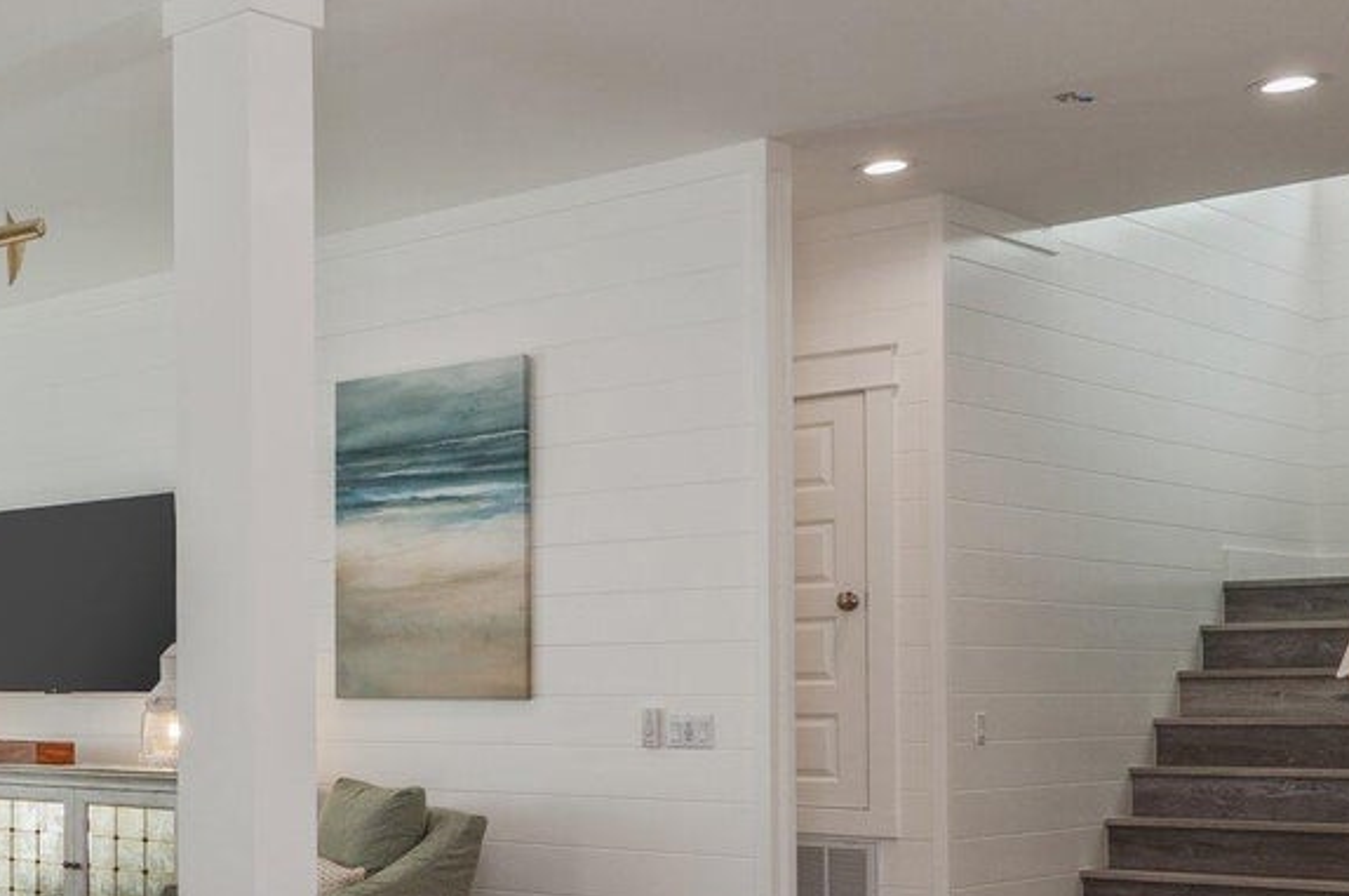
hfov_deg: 31.7
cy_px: 694
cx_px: -270
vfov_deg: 25.4
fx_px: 1959
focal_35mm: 52
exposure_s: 1/30
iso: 320
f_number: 9
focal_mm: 19.5
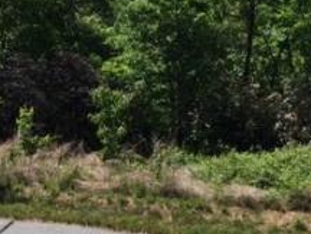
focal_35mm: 78
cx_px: 186
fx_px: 701
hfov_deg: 25.0
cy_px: -6
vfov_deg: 18.4
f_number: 2.2
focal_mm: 4.15
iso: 32
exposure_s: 1/2083
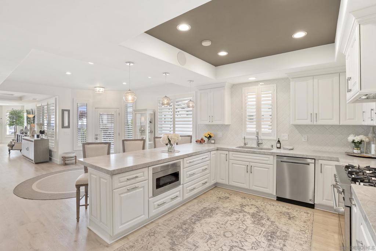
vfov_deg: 73.8
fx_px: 167
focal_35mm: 16
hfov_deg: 96.7
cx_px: 188
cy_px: 126
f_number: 8
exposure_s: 1/8
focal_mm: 16
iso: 500
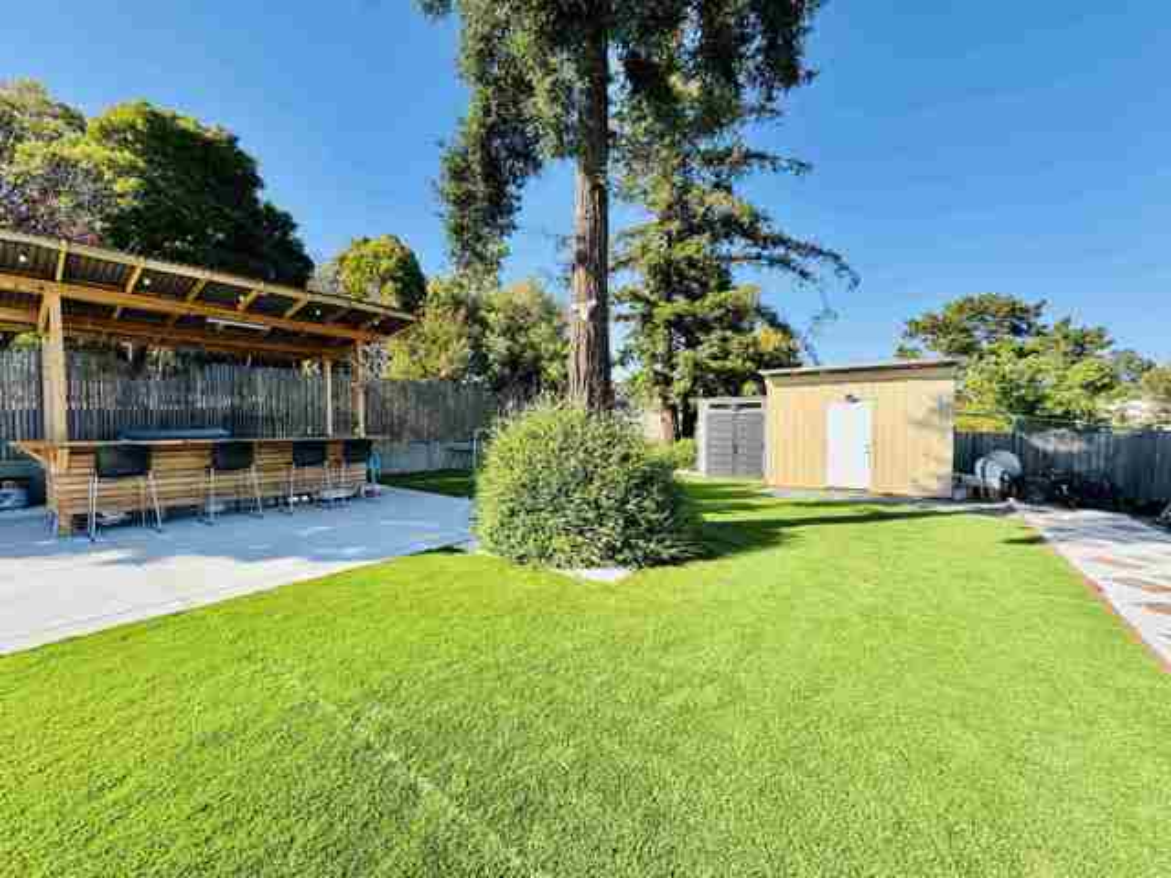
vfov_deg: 85.7
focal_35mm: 14
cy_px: 439
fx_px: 474
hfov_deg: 102.1
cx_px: 586
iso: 40
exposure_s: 1/749
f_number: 2.2
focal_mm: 2.22
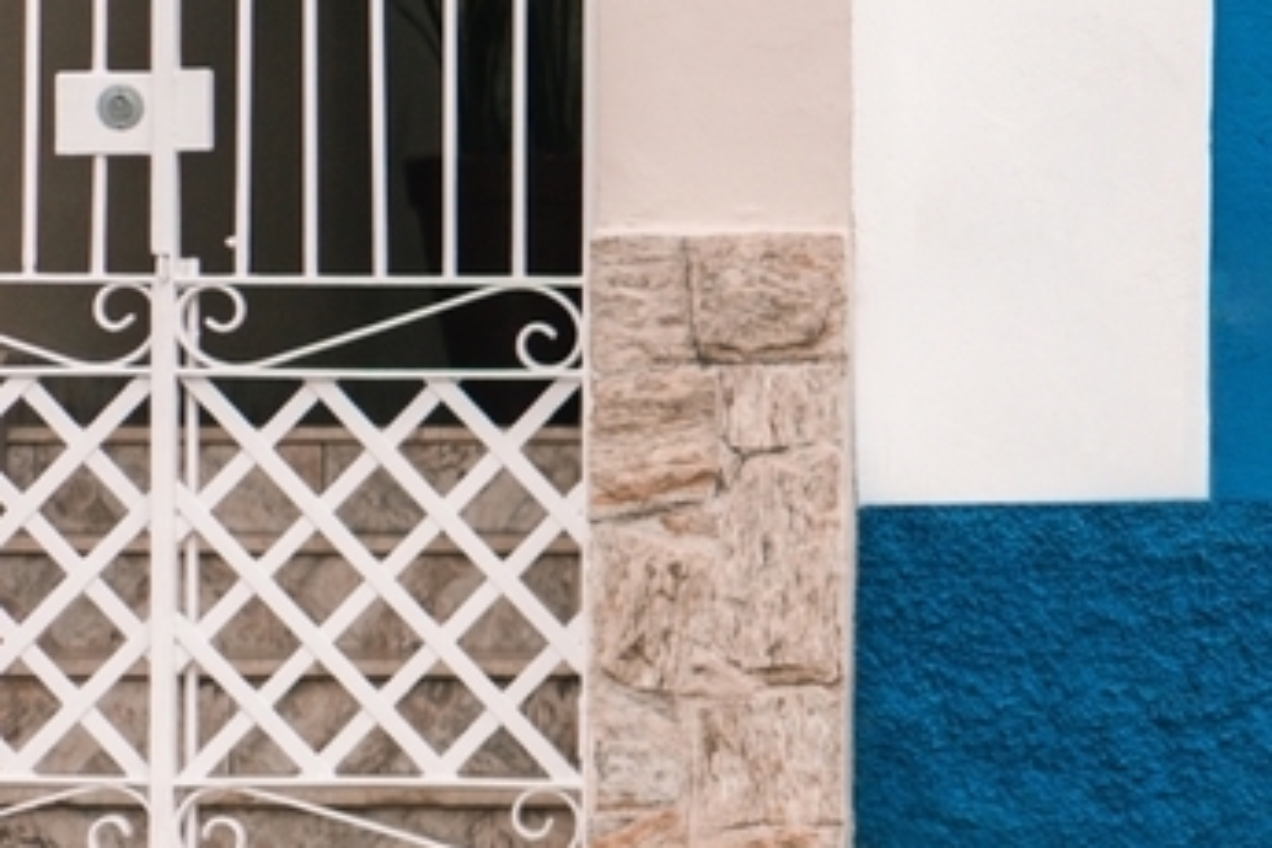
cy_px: 109
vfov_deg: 7.9
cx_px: 2076
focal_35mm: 174
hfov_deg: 11.2
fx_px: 6148
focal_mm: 50
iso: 400
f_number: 3.2
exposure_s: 1/250
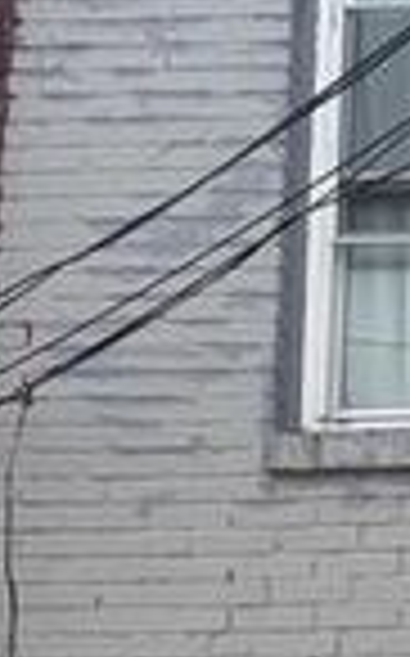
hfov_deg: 9.1
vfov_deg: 14.6
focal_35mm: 126
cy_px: 1163
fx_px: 2257
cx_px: 1050
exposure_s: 1/1364
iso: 64
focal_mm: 5.96
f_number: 1.6
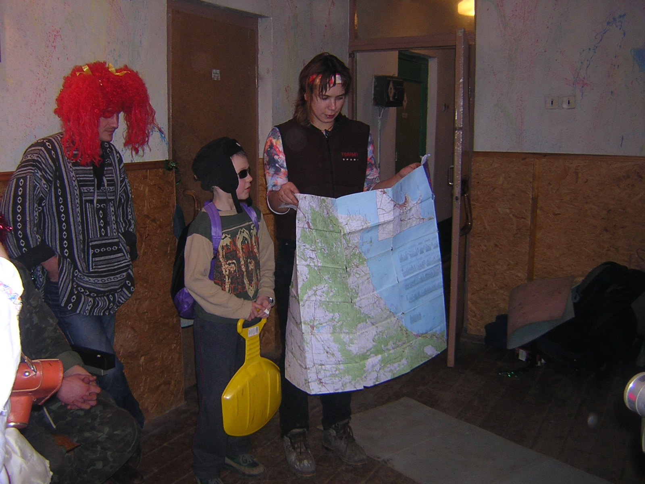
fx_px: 671
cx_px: 322
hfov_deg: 51.4
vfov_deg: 39.7
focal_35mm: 36
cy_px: 242
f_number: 2.6
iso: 142
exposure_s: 1/60.1
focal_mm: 4.7
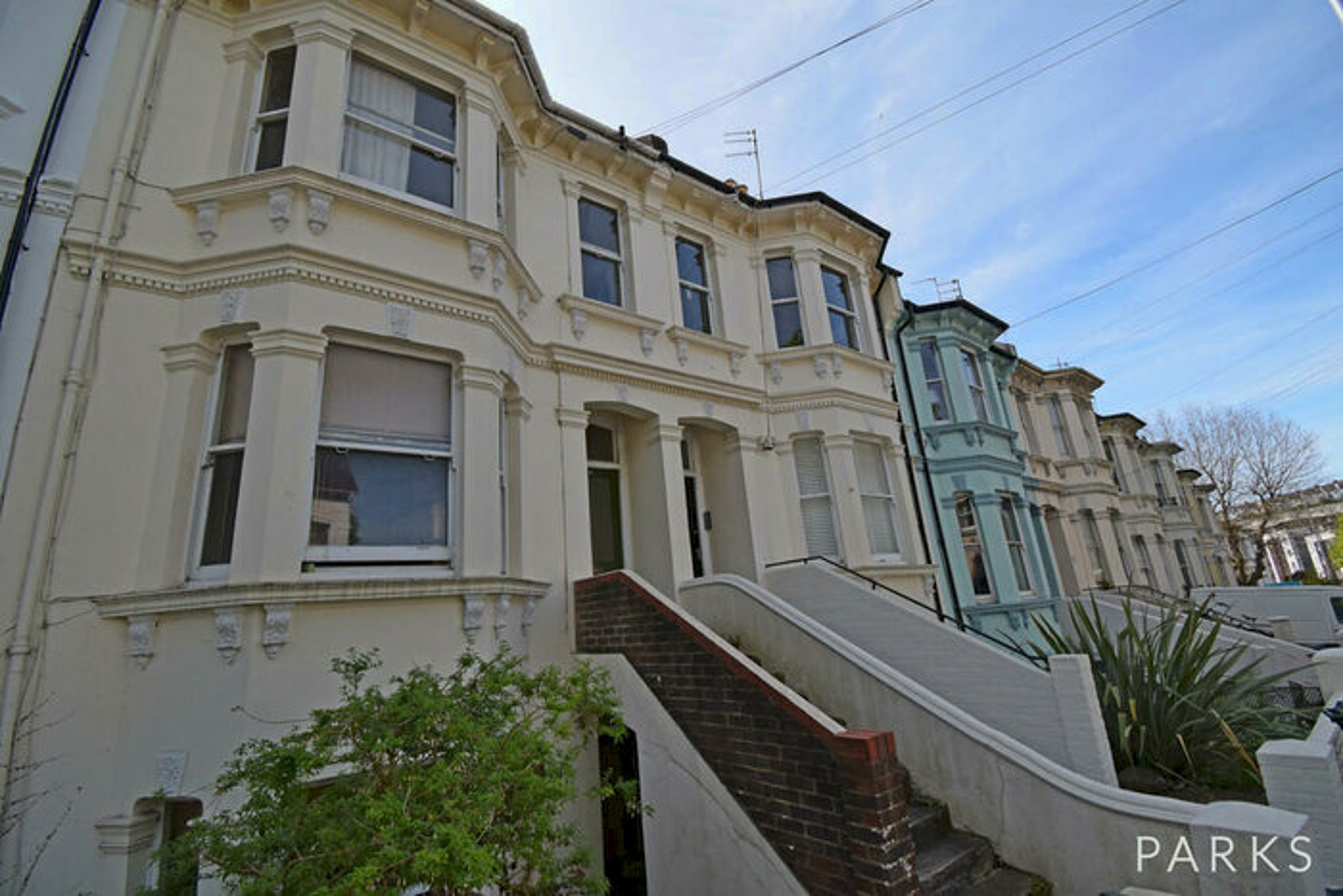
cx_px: 672
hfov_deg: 100.4
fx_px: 560
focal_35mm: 15
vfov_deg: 77.4
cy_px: 448
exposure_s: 1/1600
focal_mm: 10
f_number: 7.1
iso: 640
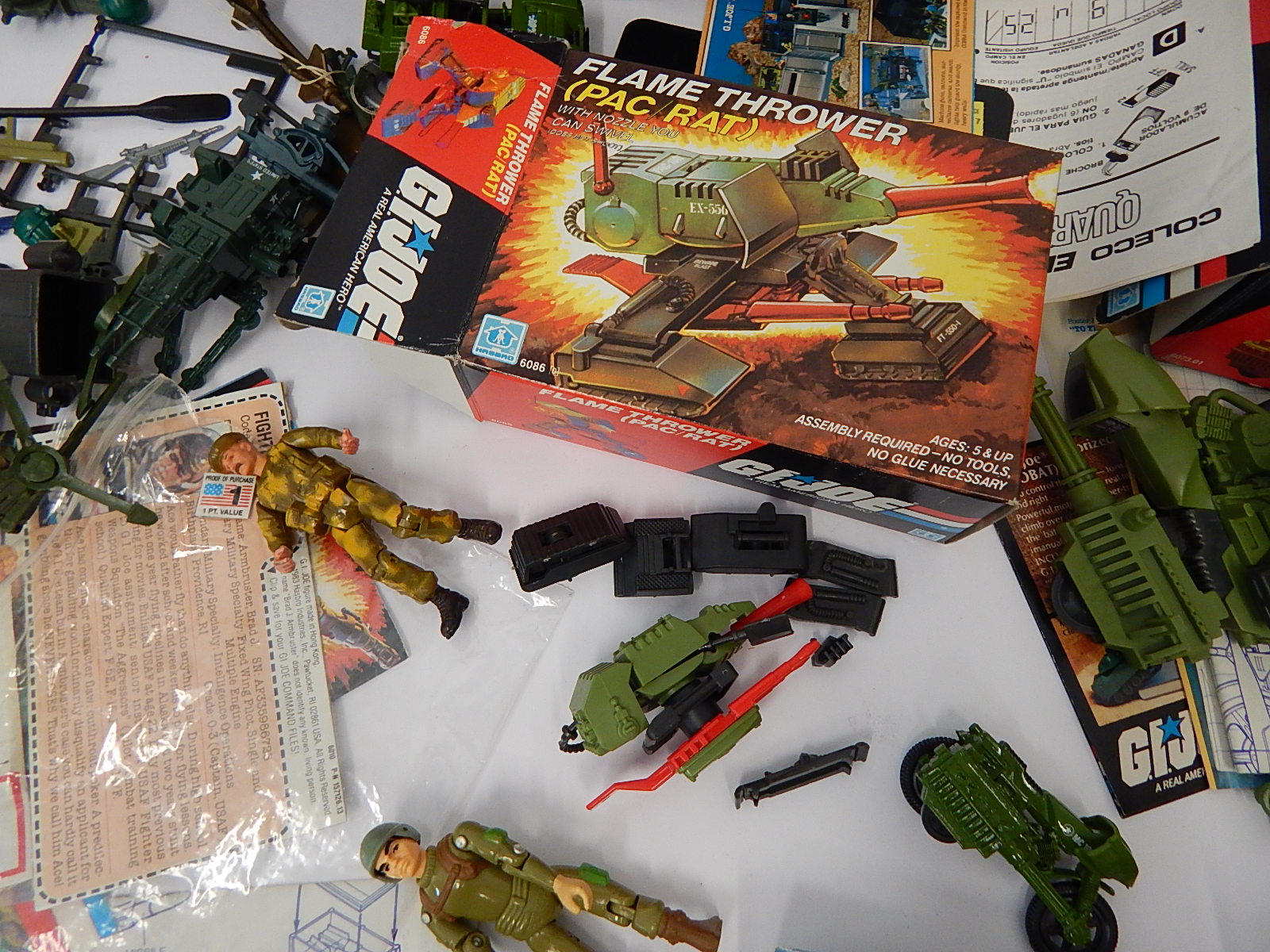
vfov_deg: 61.1
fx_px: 807
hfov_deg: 76.4
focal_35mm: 22
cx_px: 635
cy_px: 476
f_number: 3
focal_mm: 4
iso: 250
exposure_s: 1/30
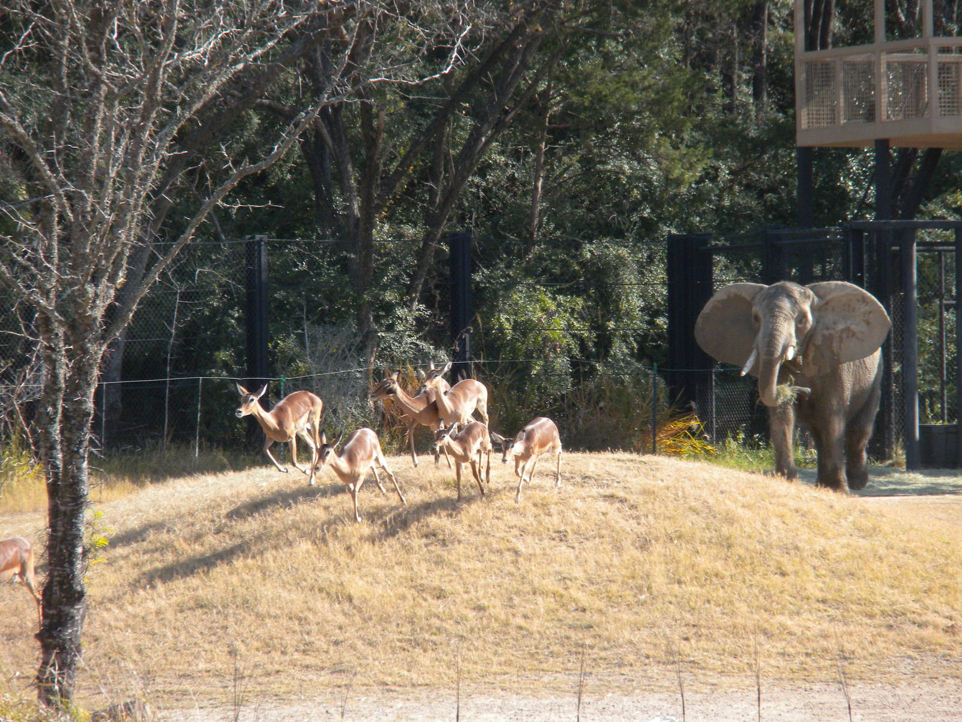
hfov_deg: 7.6
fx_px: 7226
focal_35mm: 260
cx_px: 481
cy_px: 361
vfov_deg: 5.7
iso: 182
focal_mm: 46.2
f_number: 5.3
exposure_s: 1/420
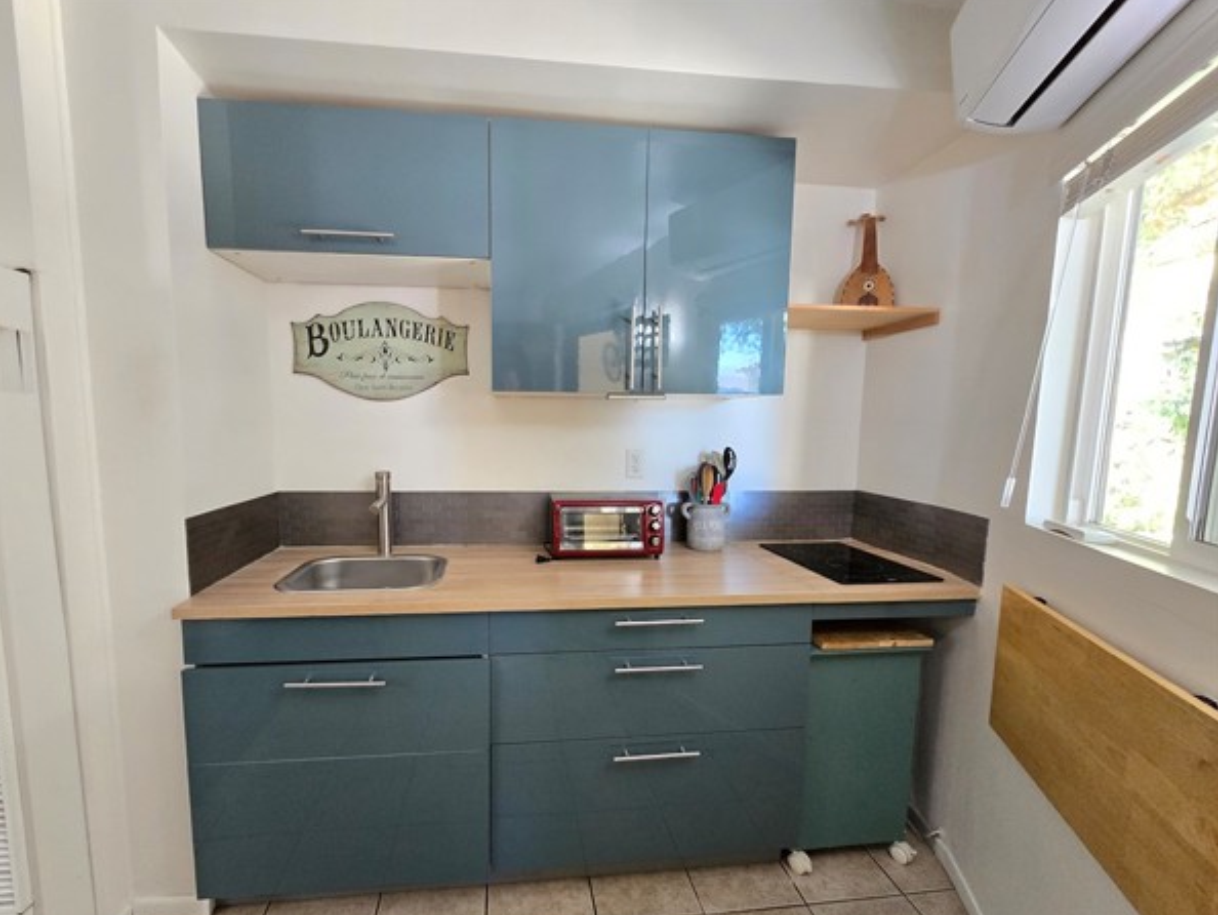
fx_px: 493
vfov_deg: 85.6
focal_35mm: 14
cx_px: 566
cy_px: 482
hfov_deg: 101.9
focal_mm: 2.2
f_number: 2.2
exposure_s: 1/60
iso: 800
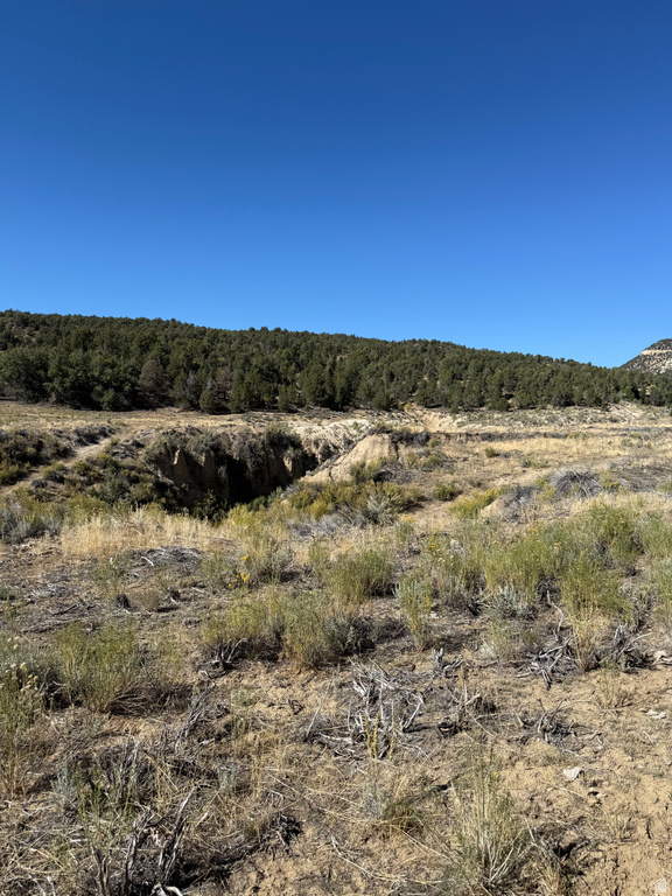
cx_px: 336
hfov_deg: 56.8
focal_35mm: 24
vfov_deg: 71.6
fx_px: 621
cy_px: 448
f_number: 1.78
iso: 80
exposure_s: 1/4673
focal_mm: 6.76
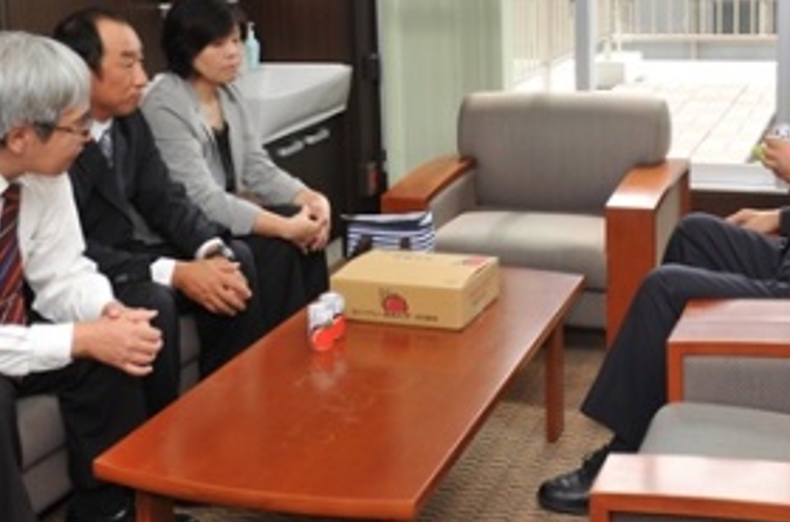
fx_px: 1072
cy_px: 188
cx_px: 444
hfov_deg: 40.4
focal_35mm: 49
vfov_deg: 27.2
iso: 1100
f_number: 8
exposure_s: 1/250
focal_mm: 34
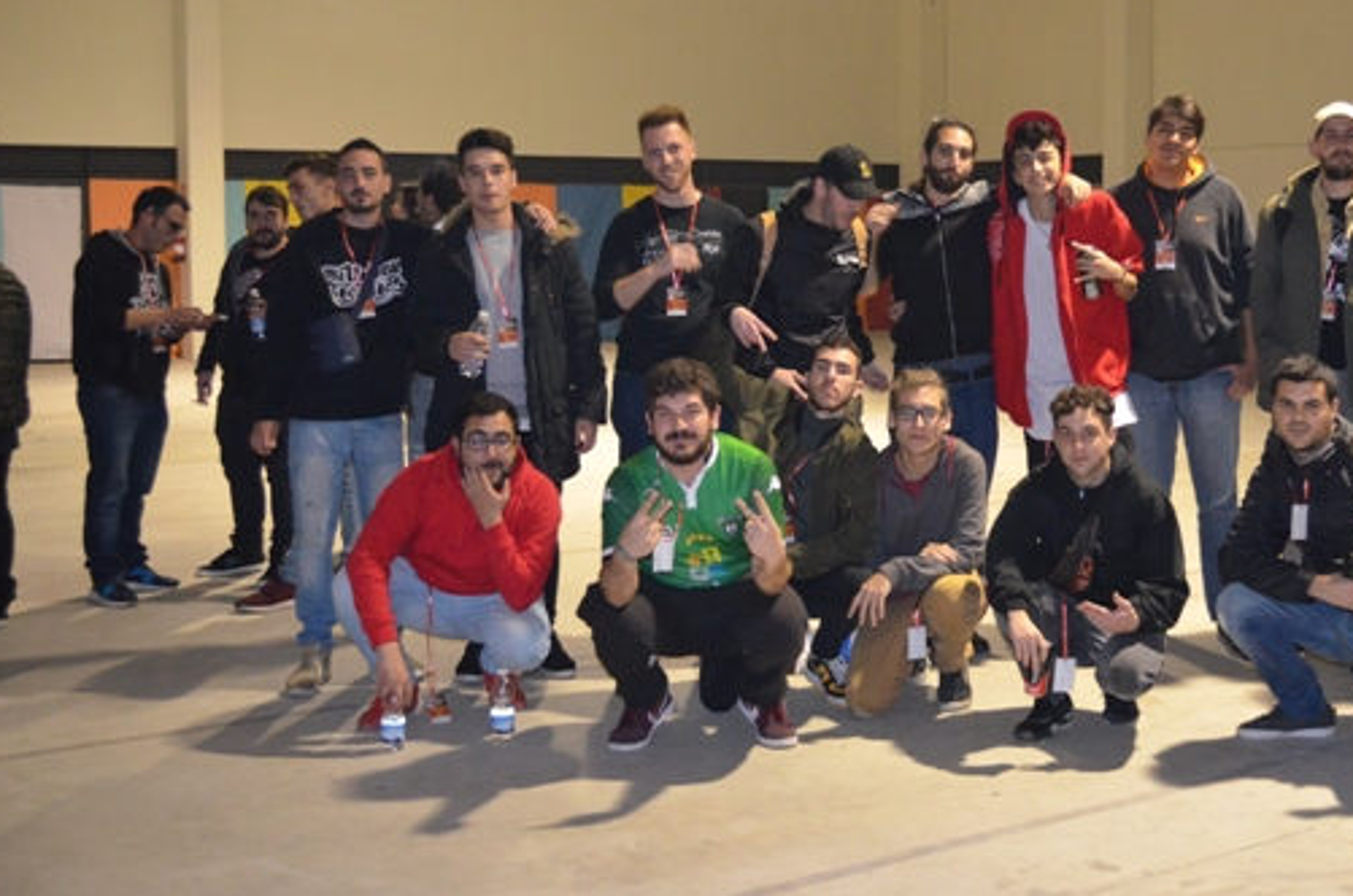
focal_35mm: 46
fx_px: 1726
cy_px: 327
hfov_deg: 42.5
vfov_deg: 29.0
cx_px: 851
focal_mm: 24
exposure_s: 1/60
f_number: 4
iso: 3200
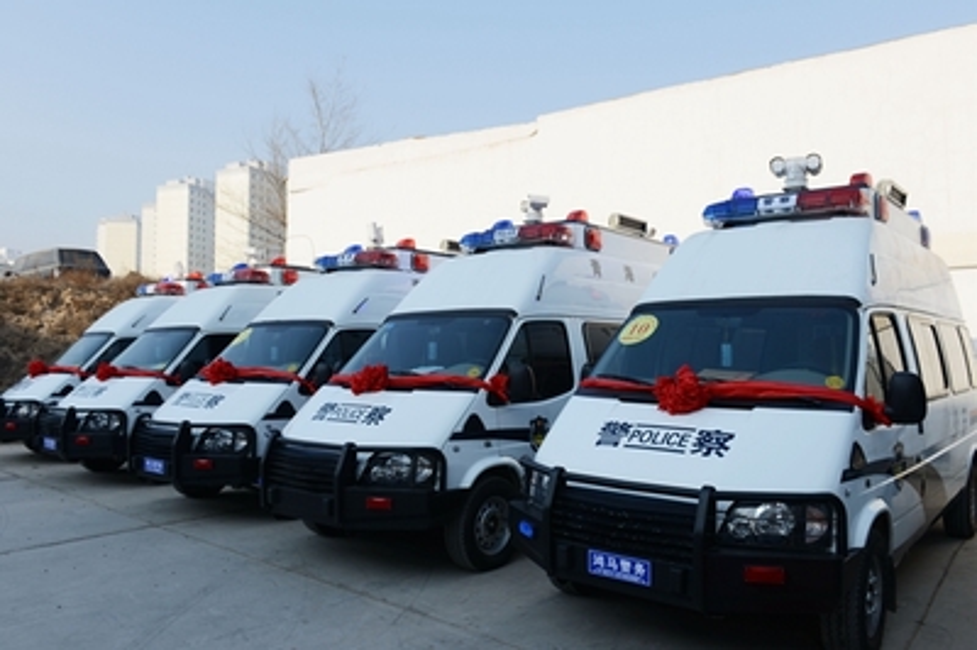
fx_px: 786
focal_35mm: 29
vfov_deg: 44.9
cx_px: 488
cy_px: 325
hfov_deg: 63.7
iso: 100
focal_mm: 29
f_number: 8
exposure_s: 1/250
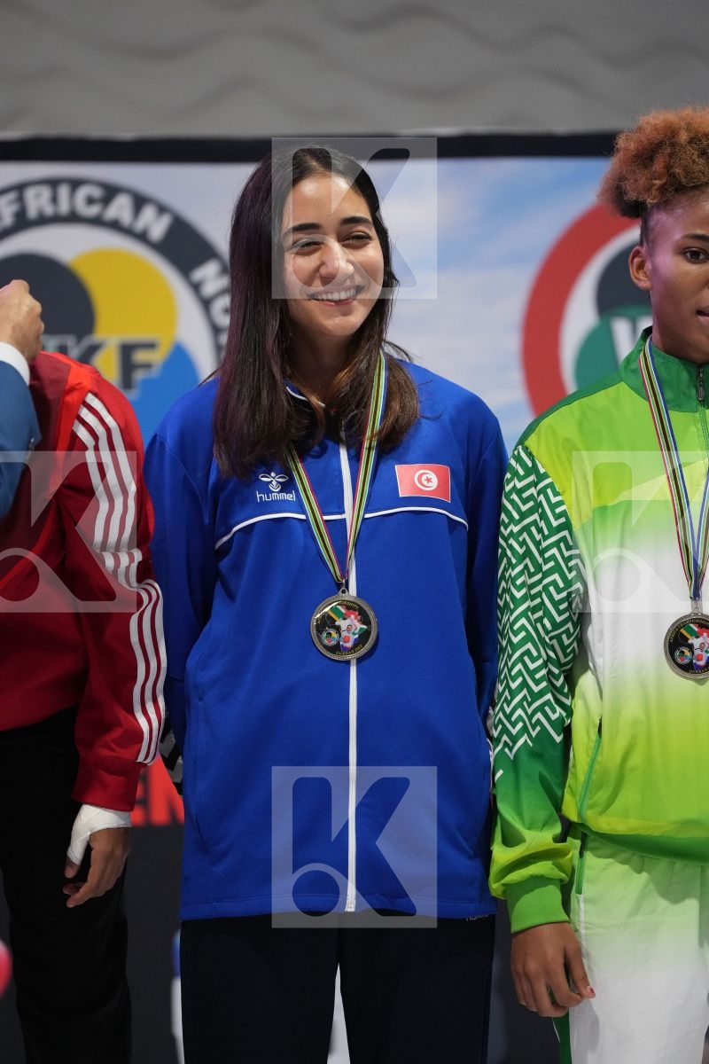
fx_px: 5908
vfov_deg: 10.3
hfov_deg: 6.9
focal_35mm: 200
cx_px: 354
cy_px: 532
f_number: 2.8
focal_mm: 200
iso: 3200
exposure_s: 1/250
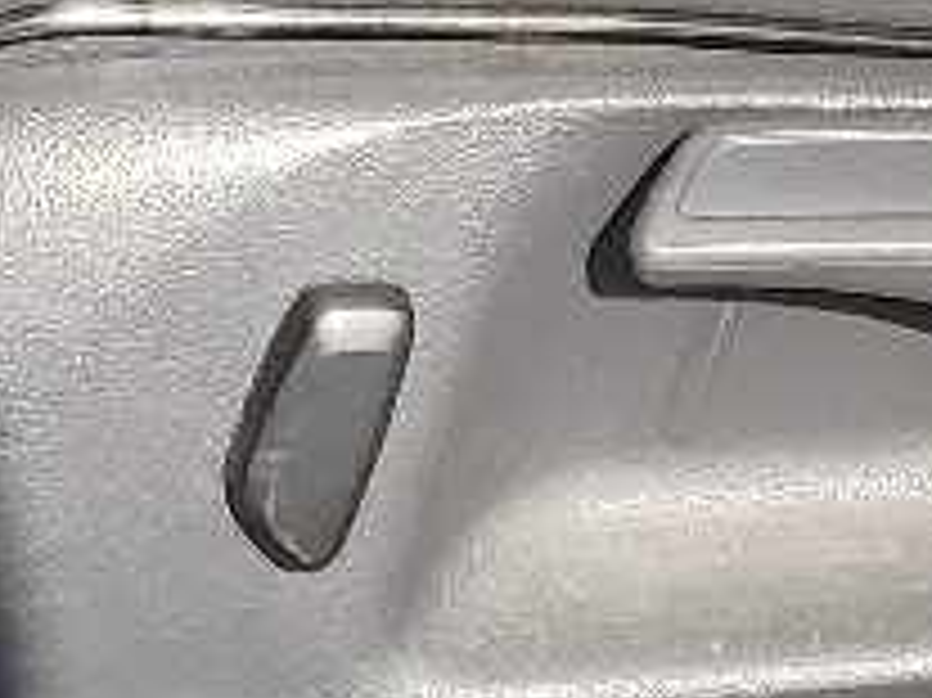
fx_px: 5409
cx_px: -81
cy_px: -1482
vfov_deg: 6.6
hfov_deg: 9.8
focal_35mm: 201
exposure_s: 1/1667
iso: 50
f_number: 1.5
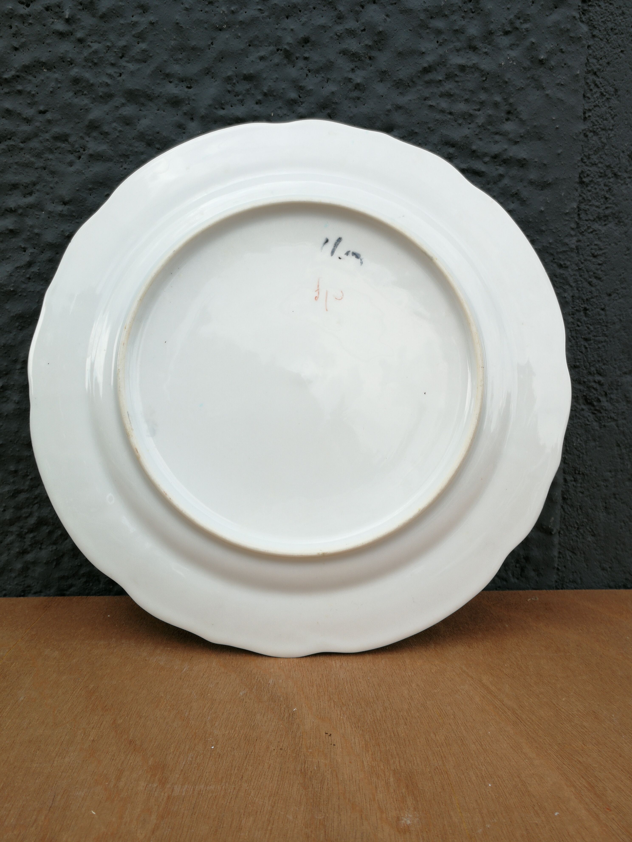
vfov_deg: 61.7
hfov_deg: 48.2
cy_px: 421
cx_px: 316
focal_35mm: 29
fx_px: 706
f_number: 2.2
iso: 50
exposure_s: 1/369
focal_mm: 3.95
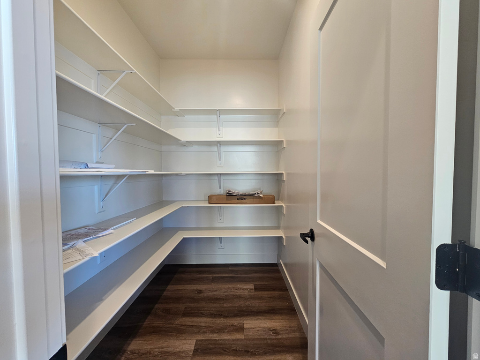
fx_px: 180
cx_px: 240
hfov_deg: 106.2
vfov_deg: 89.9
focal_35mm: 13
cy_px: 180
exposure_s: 1/60
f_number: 2.2
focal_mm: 2.2
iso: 160
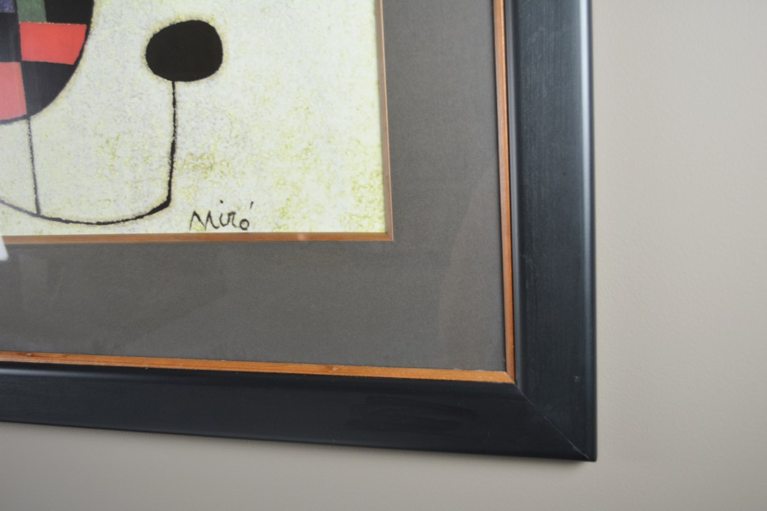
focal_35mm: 39
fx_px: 831
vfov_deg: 34.2
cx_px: 384
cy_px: 256
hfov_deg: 49.6
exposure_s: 1/60
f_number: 4.2
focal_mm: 26
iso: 560
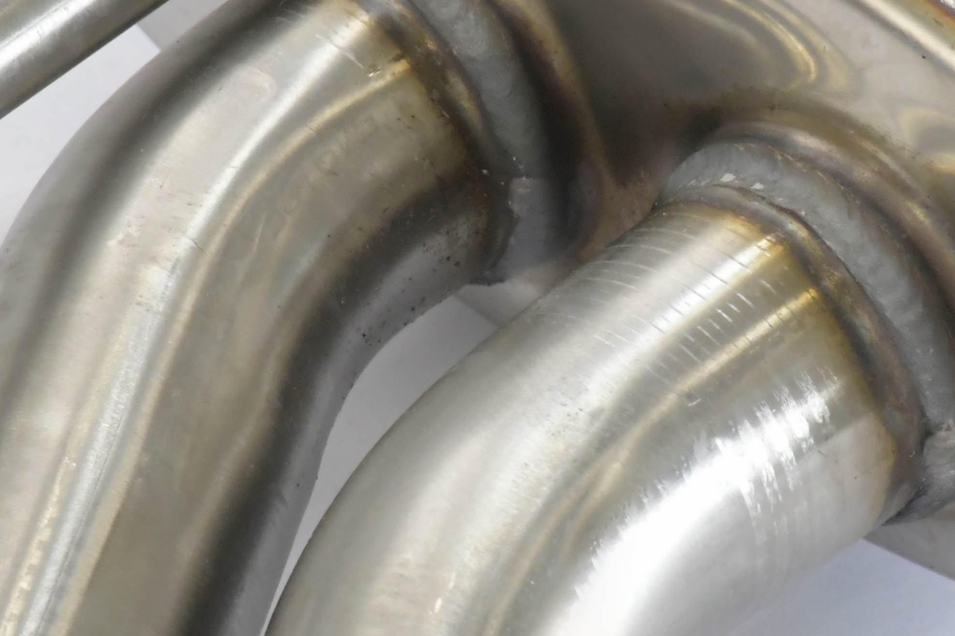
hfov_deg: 4.0
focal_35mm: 515
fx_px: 13660
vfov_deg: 2.7
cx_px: 607
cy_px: 161
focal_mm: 122
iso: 4000
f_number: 10
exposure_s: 1/200
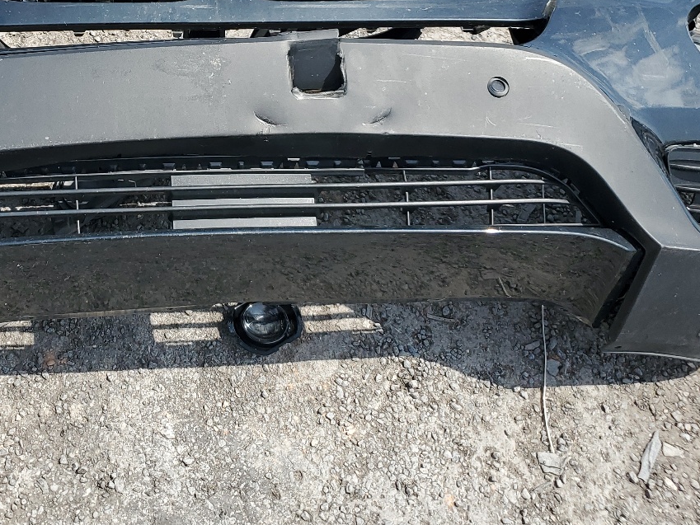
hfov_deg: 38.2
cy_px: 106
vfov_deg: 29.0
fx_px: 991
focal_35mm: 49
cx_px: 197
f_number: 1.5
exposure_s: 1/1667
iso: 50
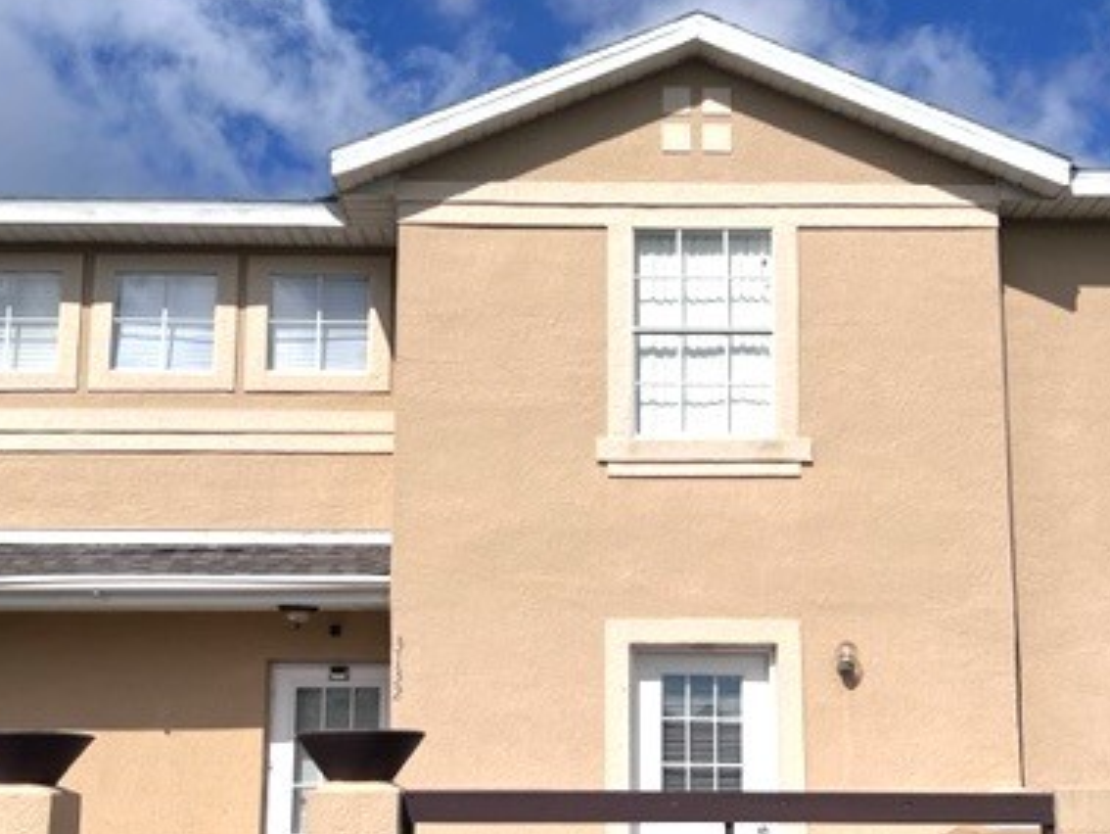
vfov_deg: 32.6
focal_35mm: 44
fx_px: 1412
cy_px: 567
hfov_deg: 42.9
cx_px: 611
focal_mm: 5.7
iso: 50
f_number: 1.5
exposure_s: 1/10309
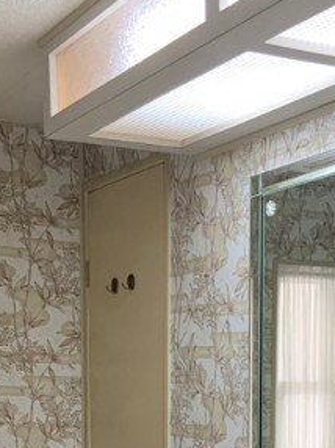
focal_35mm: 78
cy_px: 468
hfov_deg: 18.7
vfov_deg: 23.8
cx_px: 255
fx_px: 1008
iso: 80
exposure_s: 1/60
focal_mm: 3
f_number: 1.8
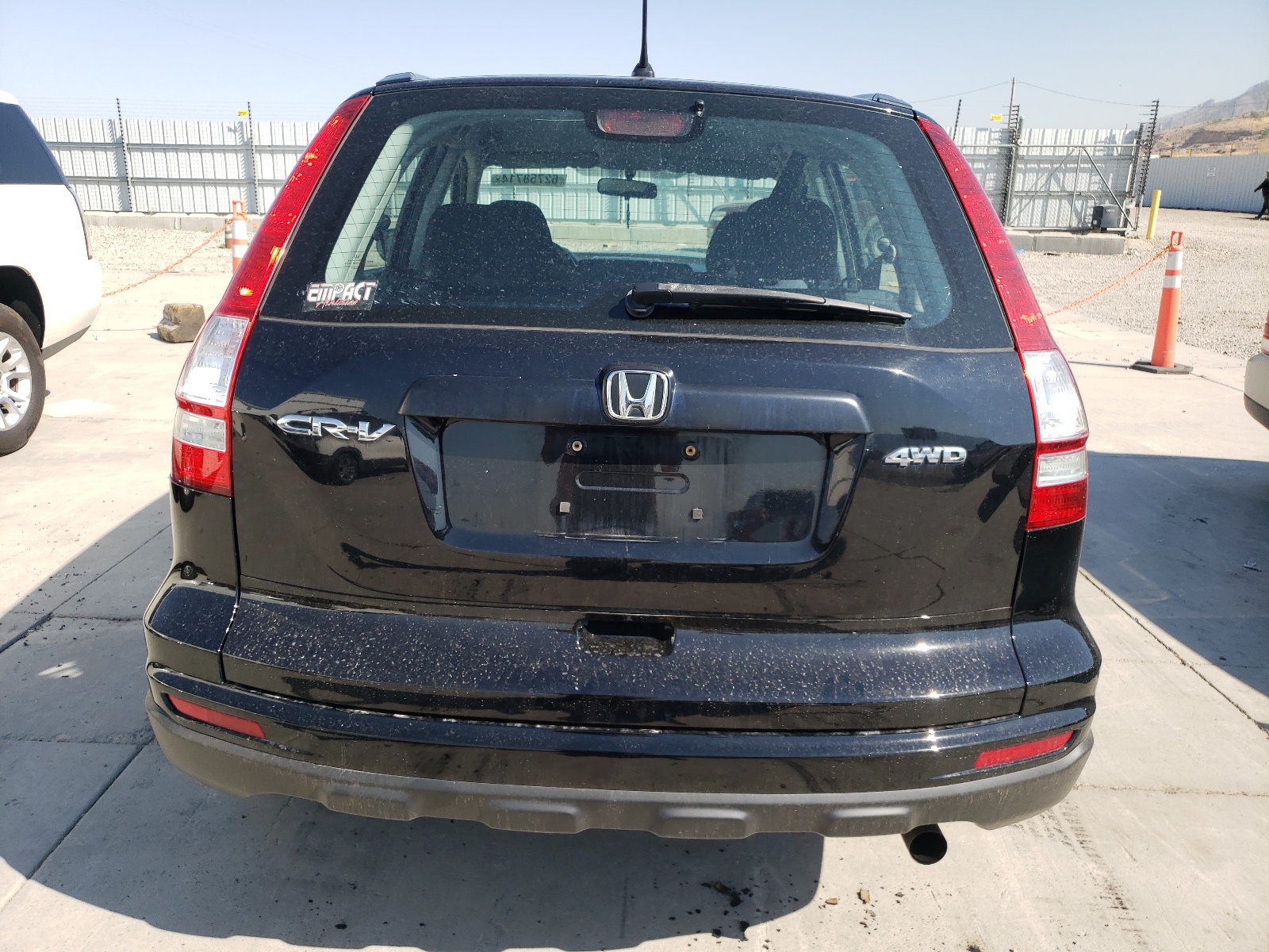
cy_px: 476
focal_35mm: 26
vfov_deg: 53.1
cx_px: 634
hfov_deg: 67.3
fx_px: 953
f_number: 1.5
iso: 50
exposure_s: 1/1429
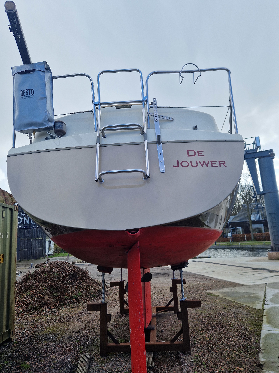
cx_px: 142
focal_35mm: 24
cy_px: 192
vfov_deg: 71.6
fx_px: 258
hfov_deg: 56.8
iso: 50
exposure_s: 1/728
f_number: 1.8
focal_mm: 5.4
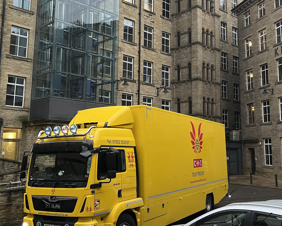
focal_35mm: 41
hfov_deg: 44.8
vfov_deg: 36.3
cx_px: 136
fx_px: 342
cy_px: 88
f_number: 1.6
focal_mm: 5.1
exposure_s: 1/60
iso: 125
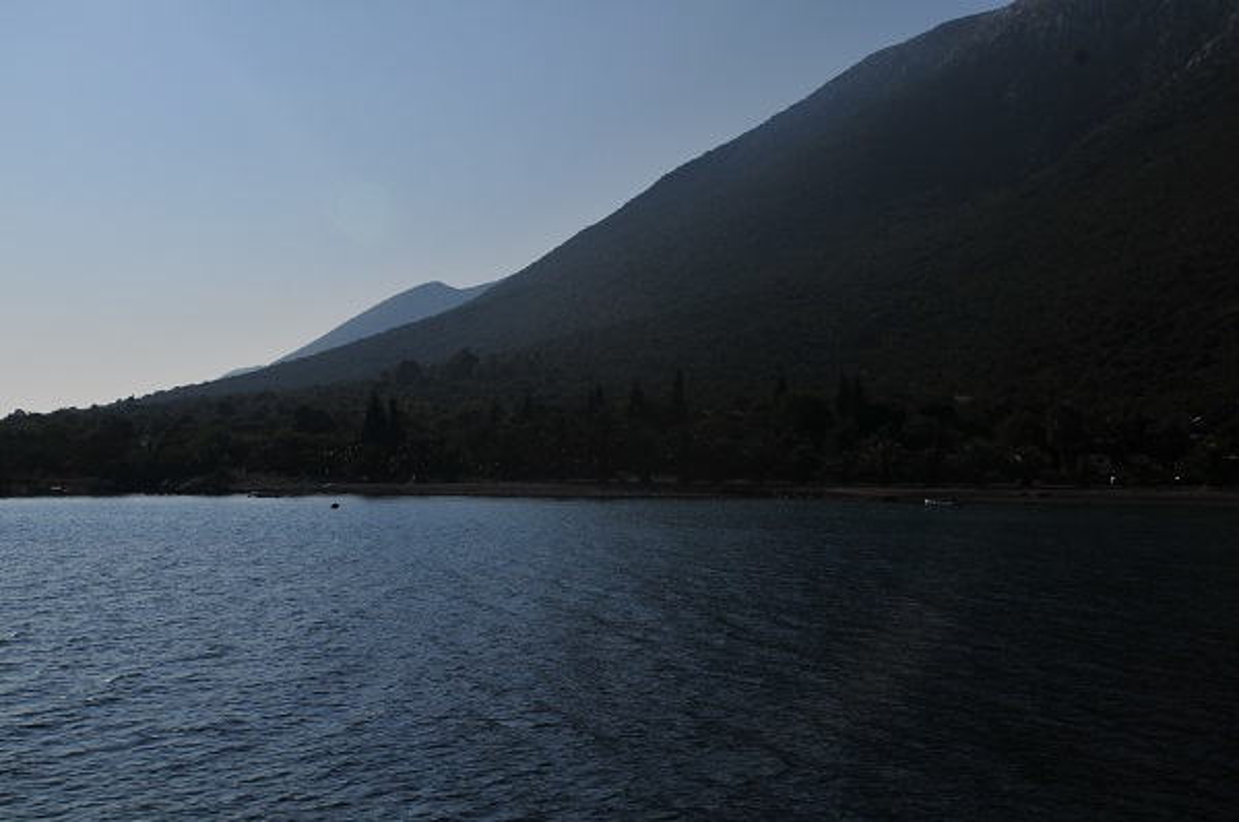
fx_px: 1546
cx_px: 620
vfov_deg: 29.8
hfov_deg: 43.7
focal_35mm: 45
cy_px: 411
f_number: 11
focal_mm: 30
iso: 250
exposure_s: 1/4000
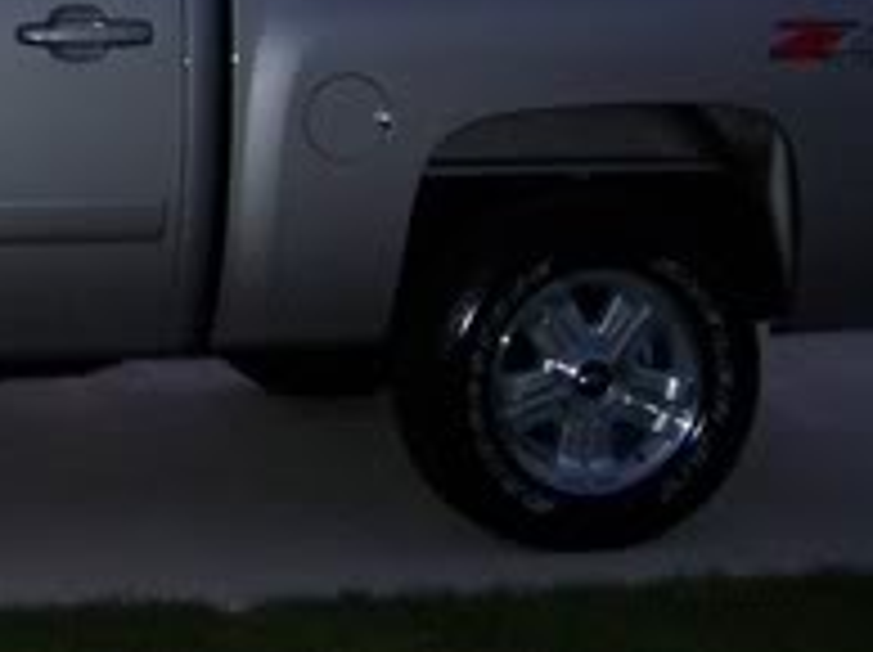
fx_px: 2997
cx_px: -382
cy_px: 72
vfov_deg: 12.3
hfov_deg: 15.5
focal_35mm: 119
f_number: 2.8
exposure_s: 1/30
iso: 200
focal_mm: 5.85
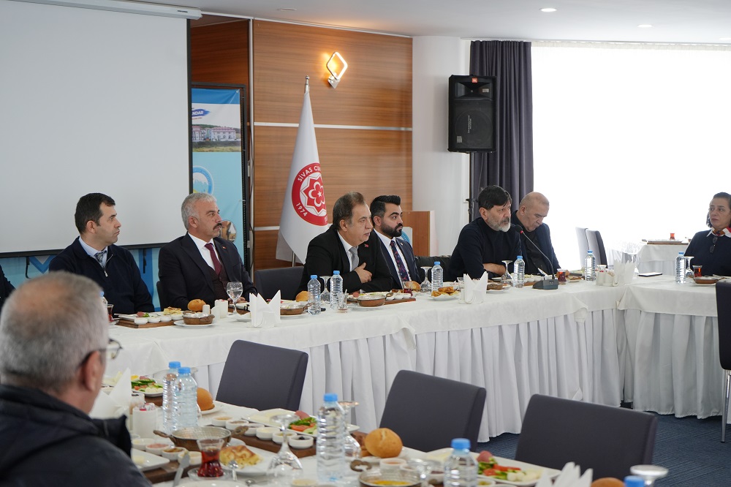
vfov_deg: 24.2
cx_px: 366
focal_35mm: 56
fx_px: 1137
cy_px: 244
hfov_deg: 35.7
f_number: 5
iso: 1000
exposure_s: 1/160
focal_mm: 56
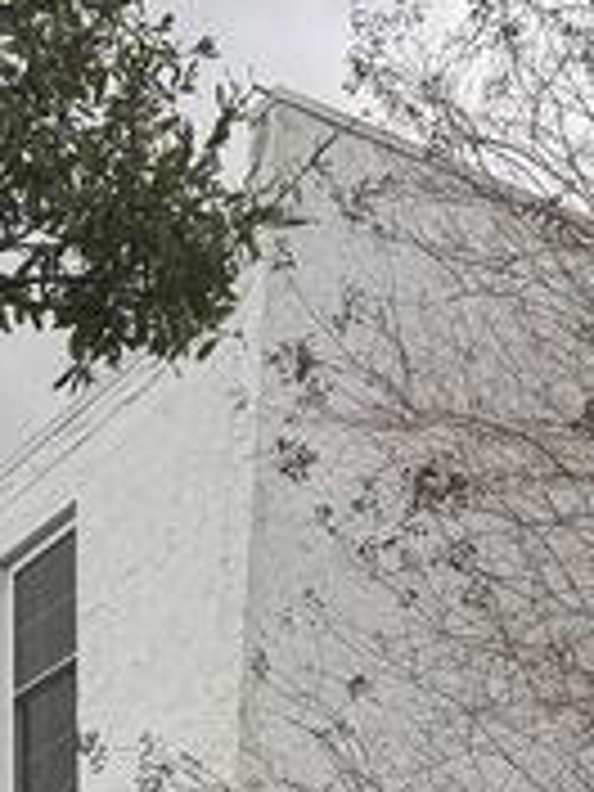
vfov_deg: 20.5
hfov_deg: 15.8
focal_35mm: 91
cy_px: 871
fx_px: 2082
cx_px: -45
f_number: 1.78
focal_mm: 6.76
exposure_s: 1/267
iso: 64
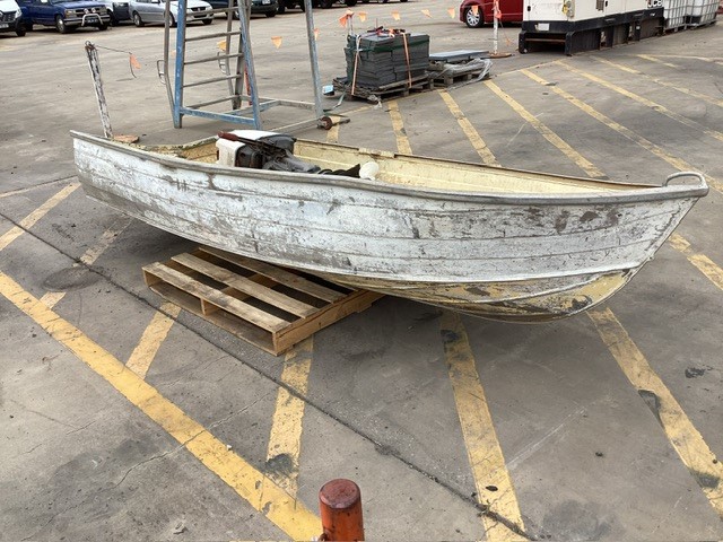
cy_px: 271
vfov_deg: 45.4
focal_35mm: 31
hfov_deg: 58.4
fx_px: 647
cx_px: 362
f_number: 2.4
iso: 25
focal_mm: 3.3
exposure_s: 1/831
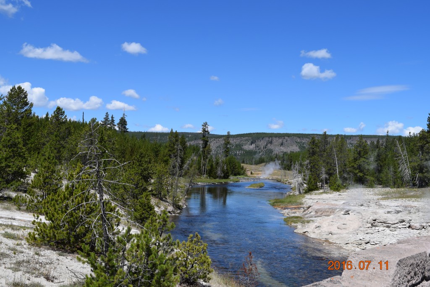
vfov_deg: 33.0
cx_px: 215
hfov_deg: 47.9
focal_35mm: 40
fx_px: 484
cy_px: 144
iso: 200
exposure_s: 1/400
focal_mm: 27
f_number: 10
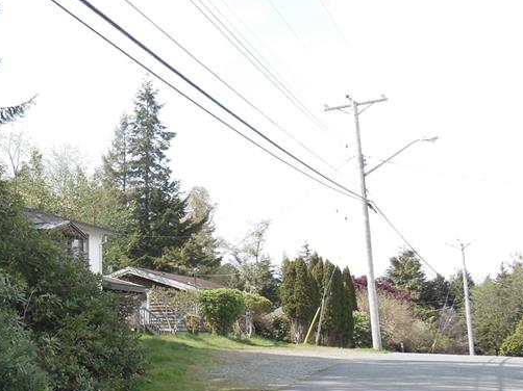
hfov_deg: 35.2
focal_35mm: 51
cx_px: 45
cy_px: 272
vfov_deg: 28.3
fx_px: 770
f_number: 3.5
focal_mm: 4.5
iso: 125
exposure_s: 1/400
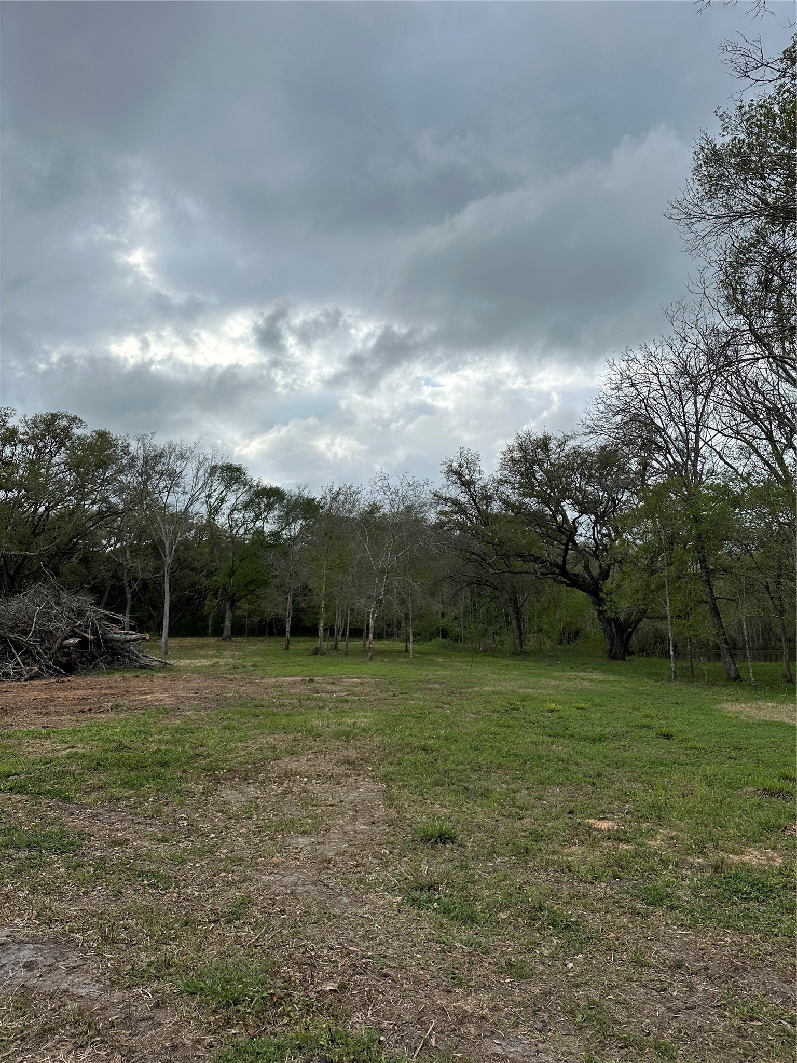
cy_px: 532
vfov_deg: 71.6
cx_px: 398
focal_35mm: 24
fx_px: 737
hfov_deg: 56.8
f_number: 1.78
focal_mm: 6.86
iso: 80
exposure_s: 1/3717
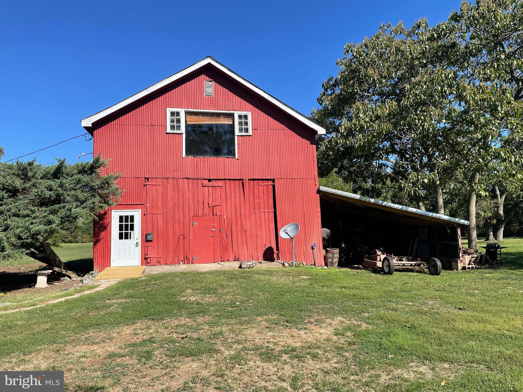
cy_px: 196
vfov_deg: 53.1
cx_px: 262
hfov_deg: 67.3
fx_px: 393
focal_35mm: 26
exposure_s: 1/2212
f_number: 1.6
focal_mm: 4.2
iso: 32
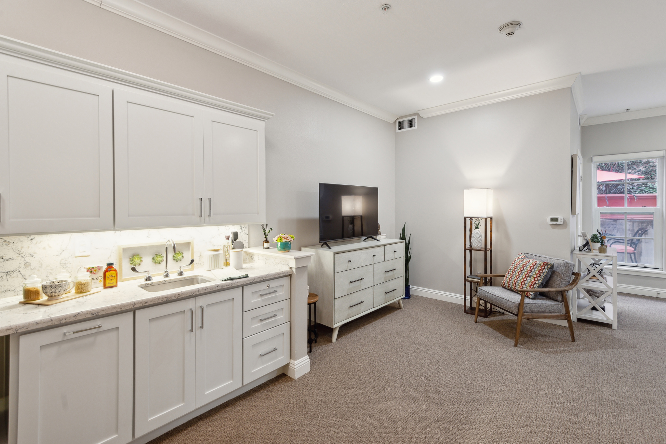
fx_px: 296
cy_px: 222
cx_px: 333
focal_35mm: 16
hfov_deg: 96.7
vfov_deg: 73.7
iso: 640
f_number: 8
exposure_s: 1/13
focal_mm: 16
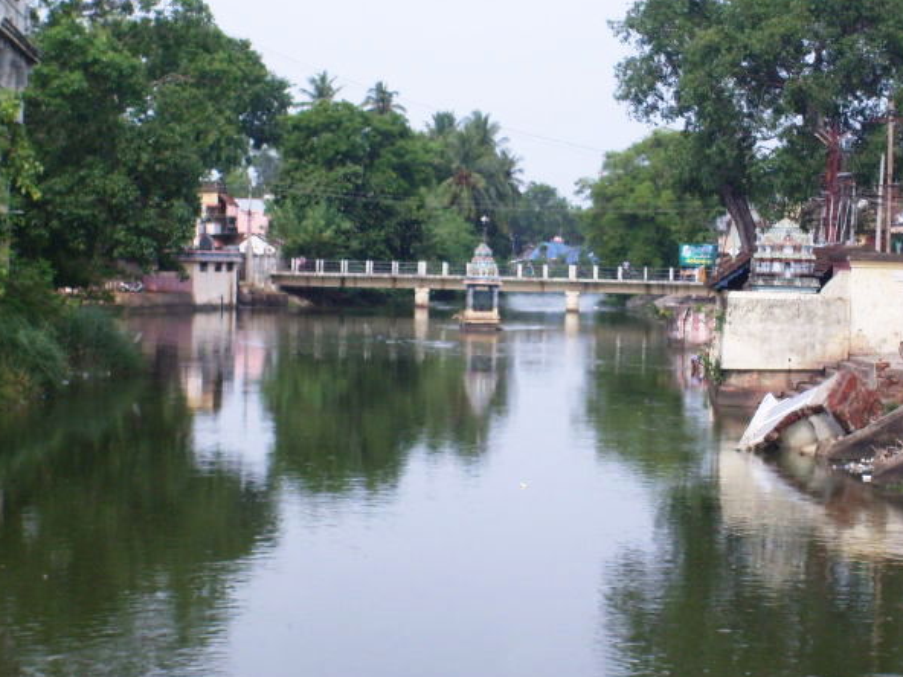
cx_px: 509
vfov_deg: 14.6
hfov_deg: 19.4
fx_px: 2635
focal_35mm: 101
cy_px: 302
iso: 80
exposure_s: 1/125
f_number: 10.6
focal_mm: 13.7
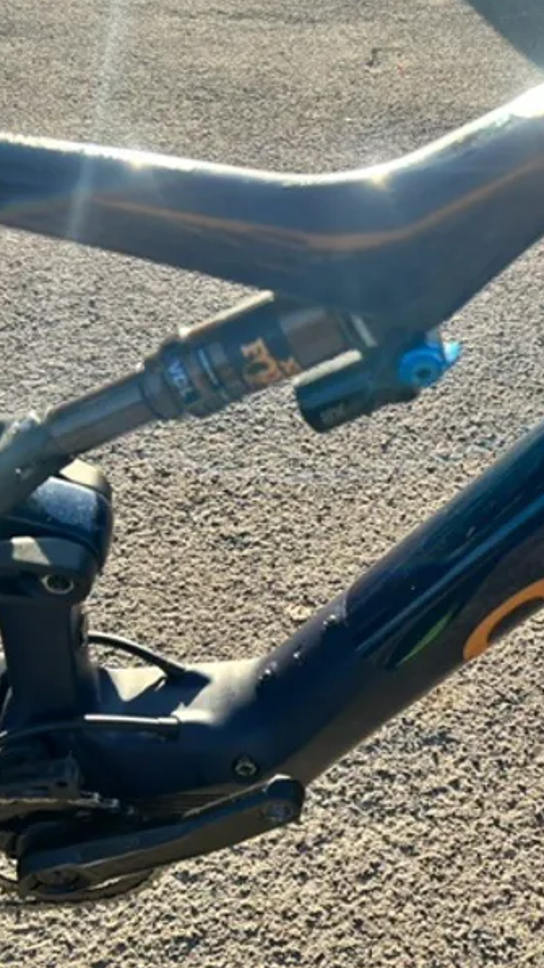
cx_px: 372
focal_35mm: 38
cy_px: 484
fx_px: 975
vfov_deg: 52.8
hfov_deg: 30.9
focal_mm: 5.7
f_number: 1.5
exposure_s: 1/808
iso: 50
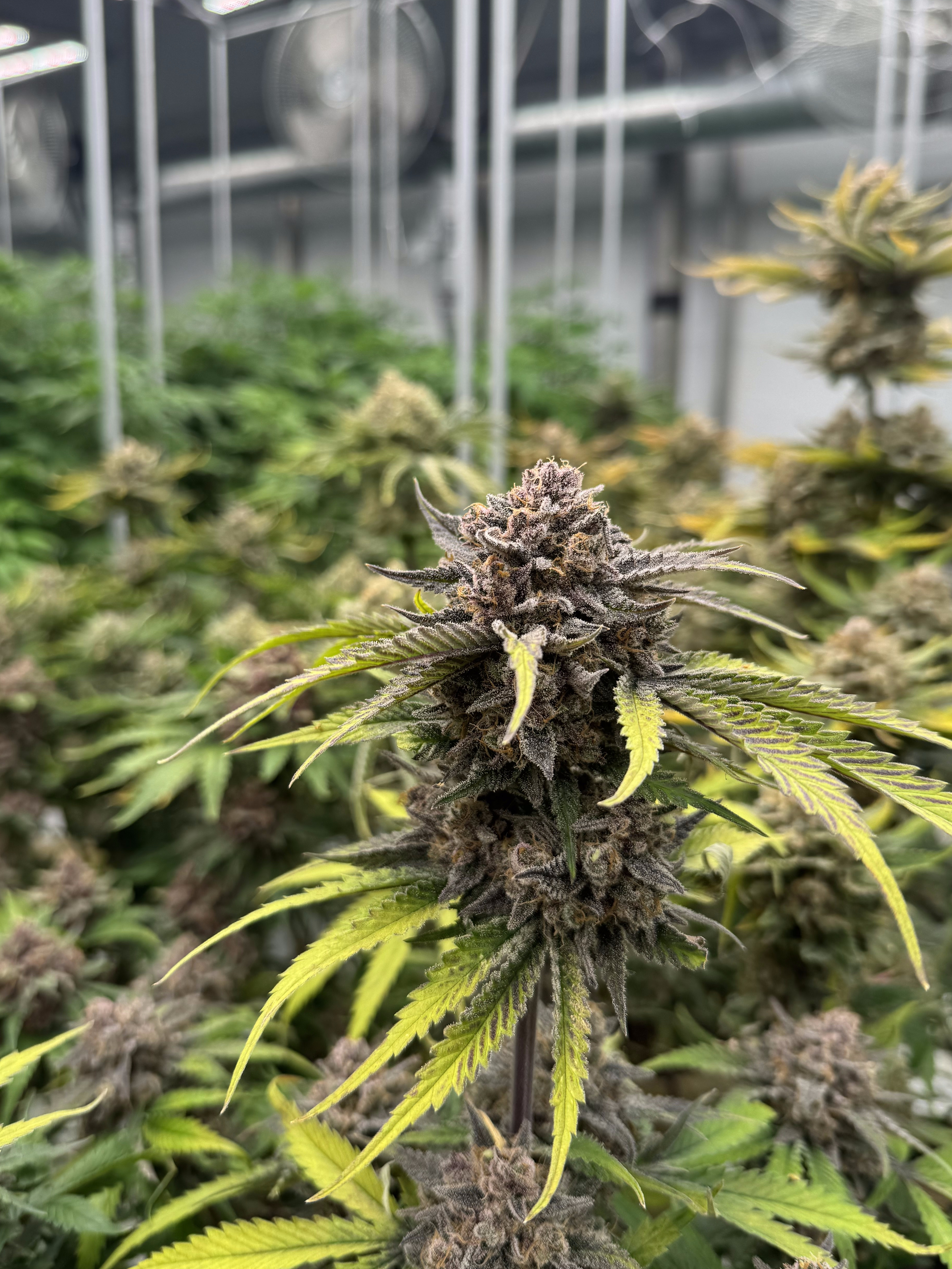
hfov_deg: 49.7
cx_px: 470
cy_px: 592
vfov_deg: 63.4
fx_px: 1027
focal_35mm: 28
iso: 80
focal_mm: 6.76
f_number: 1.78
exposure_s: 1/1034
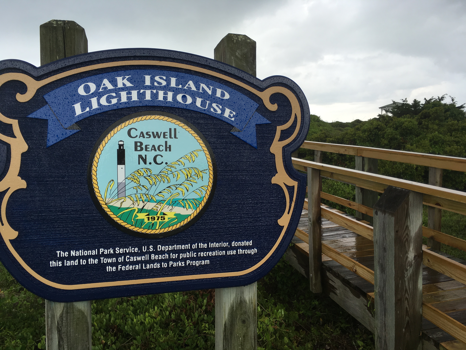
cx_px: 233
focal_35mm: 29
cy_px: 175
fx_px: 390
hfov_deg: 61.7
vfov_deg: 48.2
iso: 25
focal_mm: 4.15
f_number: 2.2
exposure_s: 1/229
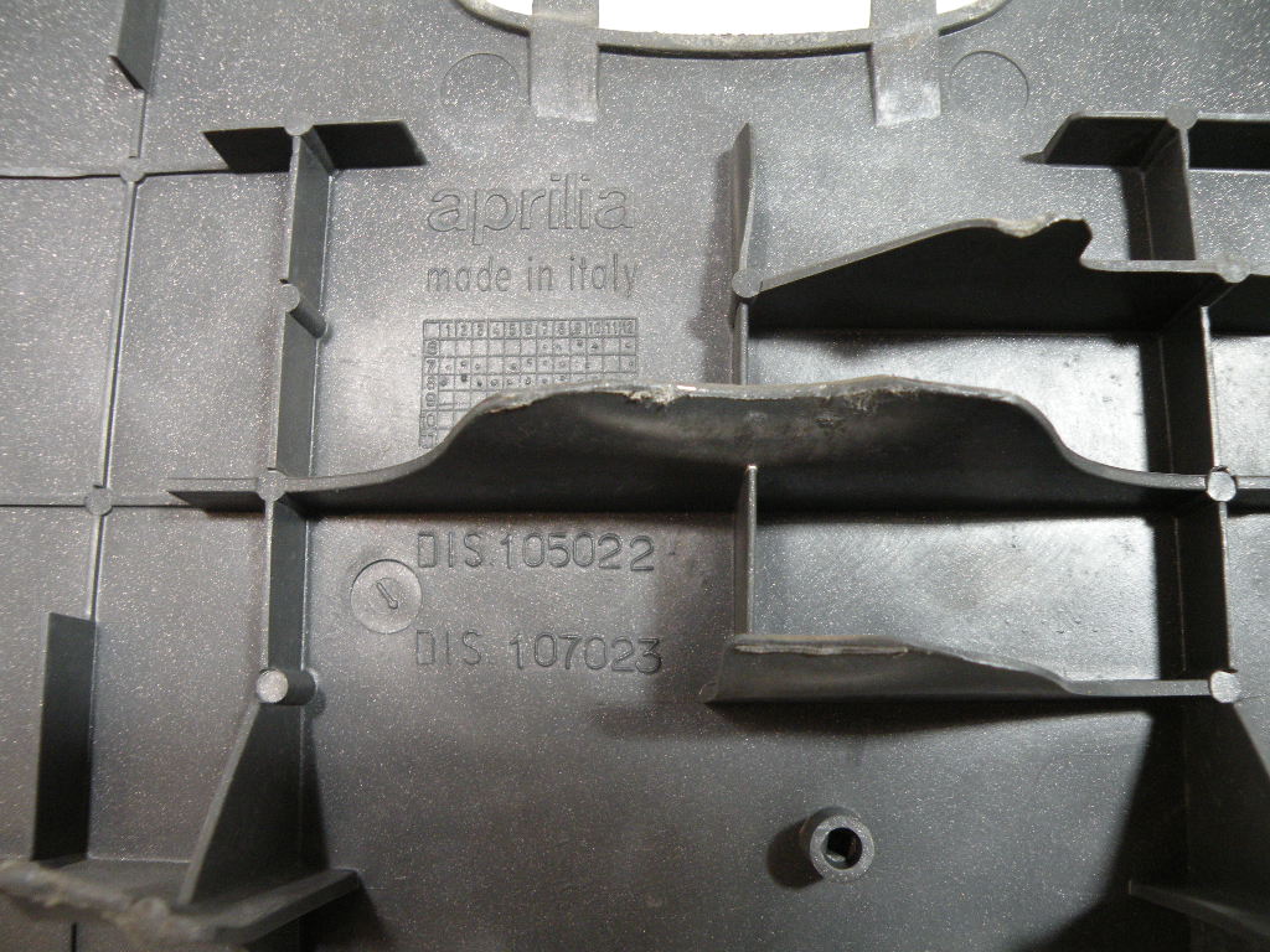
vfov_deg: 51.4
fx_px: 991
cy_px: 476
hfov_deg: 65.3
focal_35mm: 27
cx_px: 635
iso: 242
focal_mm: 4.7
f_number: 2.8
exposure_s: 1/60
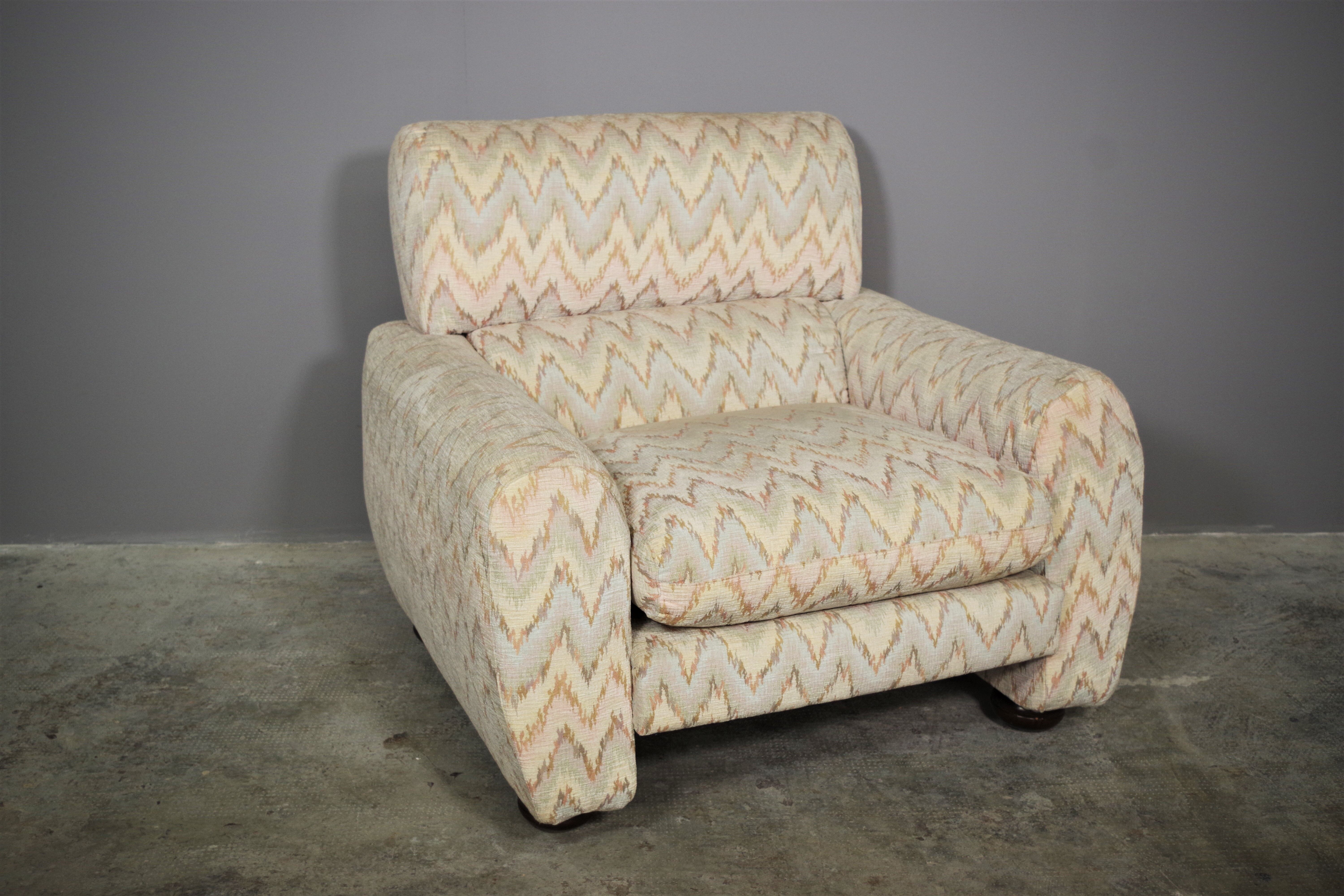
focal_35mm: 39
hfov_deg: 49.6
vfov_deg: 34.2
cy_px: 448
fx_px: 1456
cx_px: 672
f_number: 4
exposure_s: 1/60
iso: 400
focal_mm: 26.25
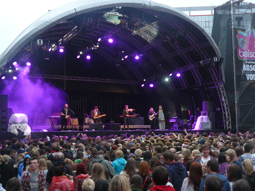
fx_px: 398
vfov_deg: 27.0
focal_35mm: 54
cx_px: 128
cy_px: 96
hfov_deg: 35.5
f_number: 2.8
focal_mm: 9.1
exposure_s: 1/15
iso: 200
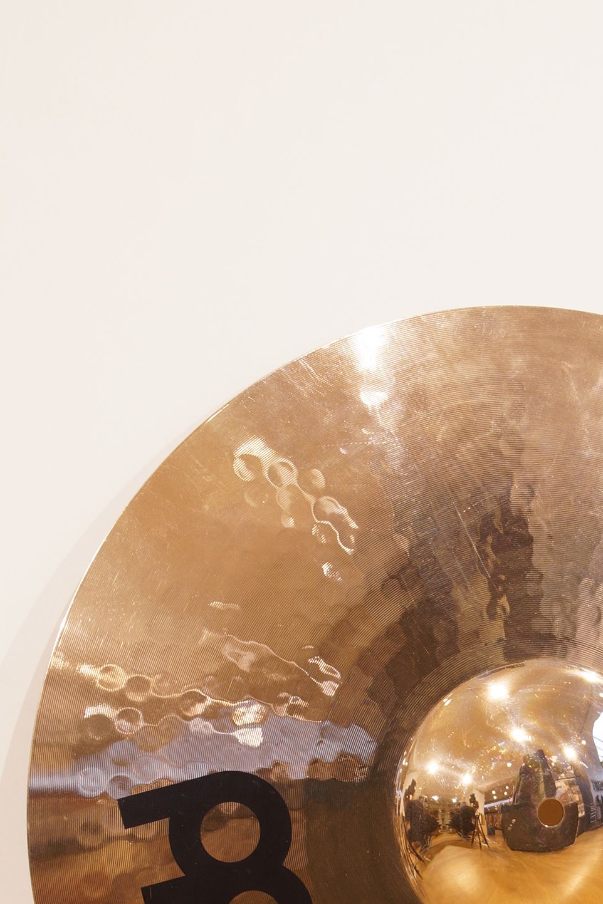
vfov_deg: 15.8
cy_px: 826
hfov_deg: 10.7
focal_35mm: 128
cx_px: 509
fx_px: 3214
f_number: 5
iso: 100
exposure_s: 1/6
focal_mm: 45
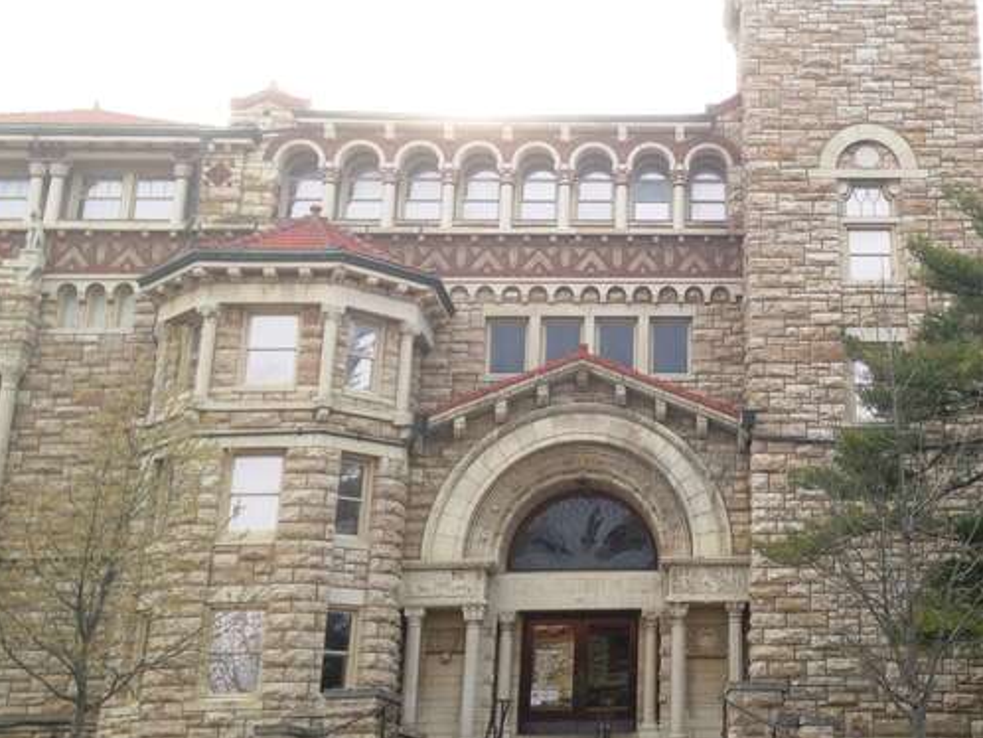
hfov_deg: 35.4
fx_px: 1506
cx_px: 736
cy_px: 257
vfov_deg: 27.4
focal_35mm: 53
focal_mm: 4.12
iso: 50
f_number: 2.4
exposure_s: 1/371
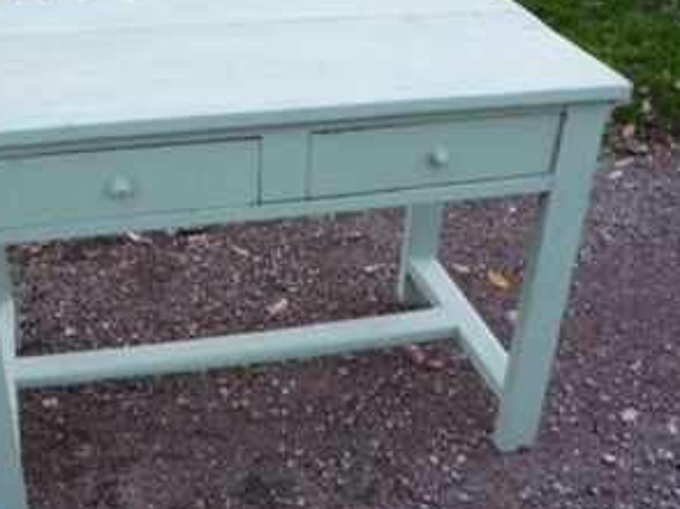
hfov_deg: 38.7
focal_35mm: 49
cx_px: 264
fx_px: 962
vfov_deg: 29.6
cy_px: 292
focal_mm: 5.2
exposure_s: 1/8
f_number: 3.3
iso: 400
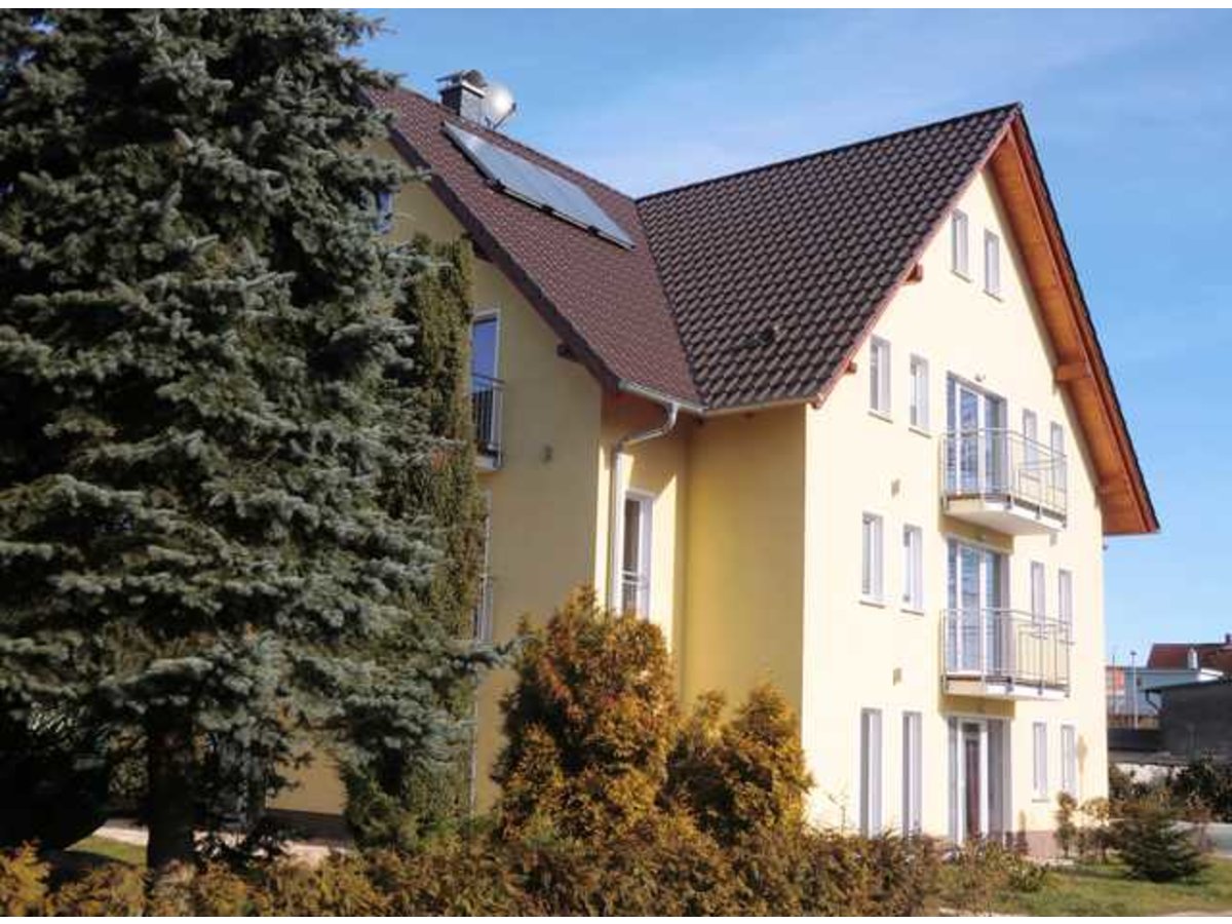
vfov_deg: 36.0
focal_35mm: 40
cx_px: 616
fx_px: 1424
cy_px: 462
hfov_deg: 46.8
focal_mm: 7.1
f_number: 3.8
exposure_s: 1/500
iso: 64
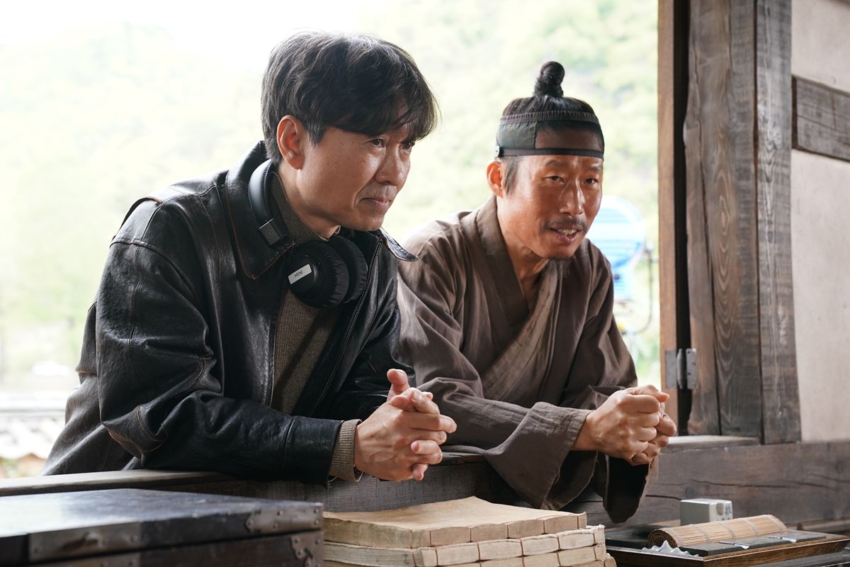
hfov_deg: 35.6
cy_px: 284
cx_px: 425
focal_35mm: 56
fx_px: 1322
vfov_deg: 24.2
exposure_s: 1/250
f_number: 4.5
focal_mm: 56
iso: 800
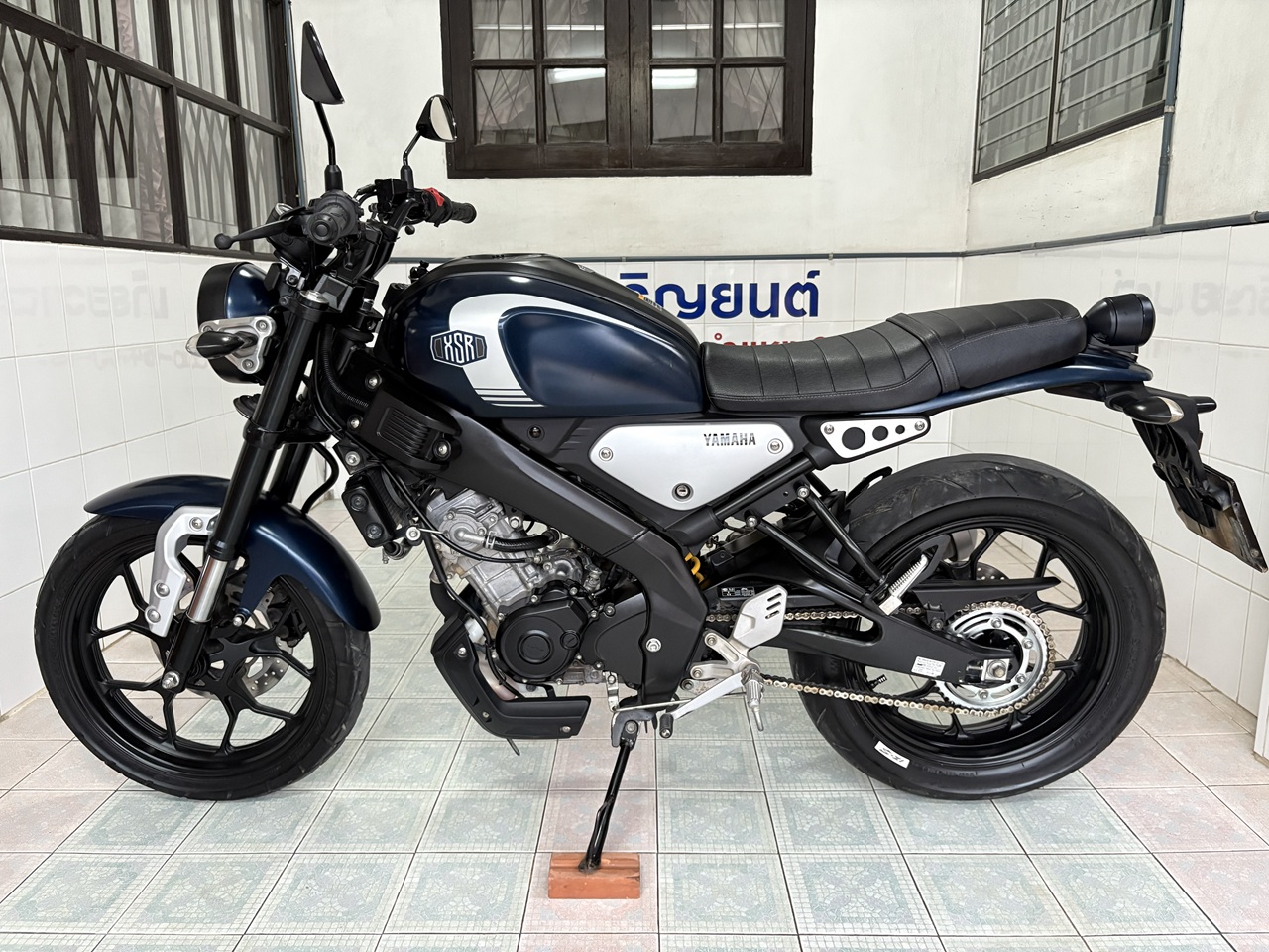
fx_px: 953
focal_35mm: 26
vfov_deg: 53.1
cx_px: 634
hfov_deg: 67.3
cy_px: 476
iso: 500
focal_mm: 5.96
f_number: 1.6
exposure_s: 1/50
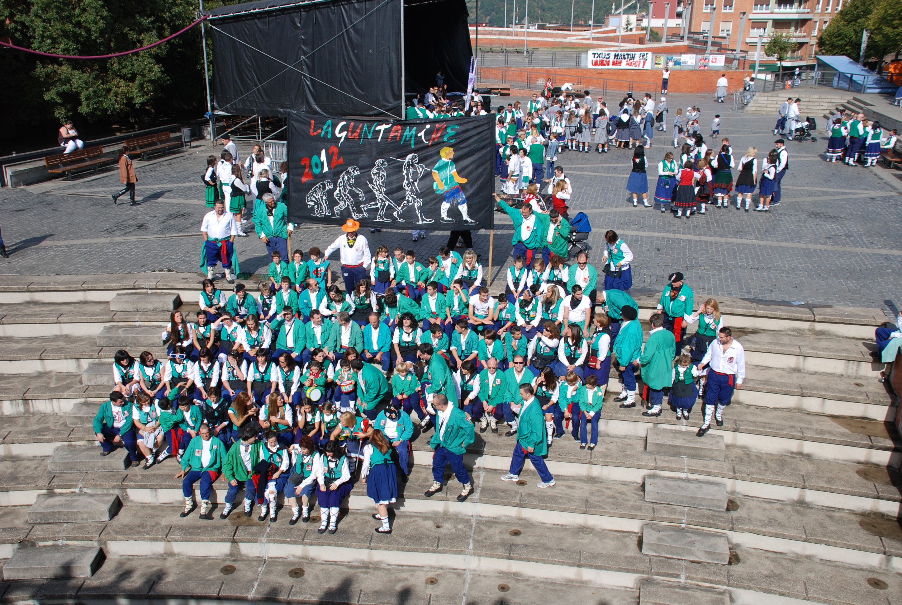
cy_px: 302
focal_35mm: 33
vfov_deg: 40.1
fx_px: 829
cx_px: 451
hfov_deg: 57.1
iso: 100
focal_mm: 22
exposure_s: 1/250
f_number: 8
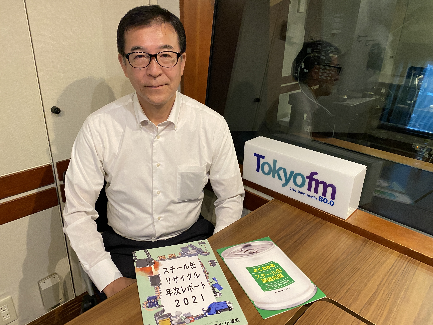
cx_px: 216
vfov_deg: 53.1
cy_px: 162
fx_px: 325
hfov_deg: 67.3
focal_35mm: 26
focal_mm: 4.25
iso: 400
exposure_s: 1/50
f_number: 1.8
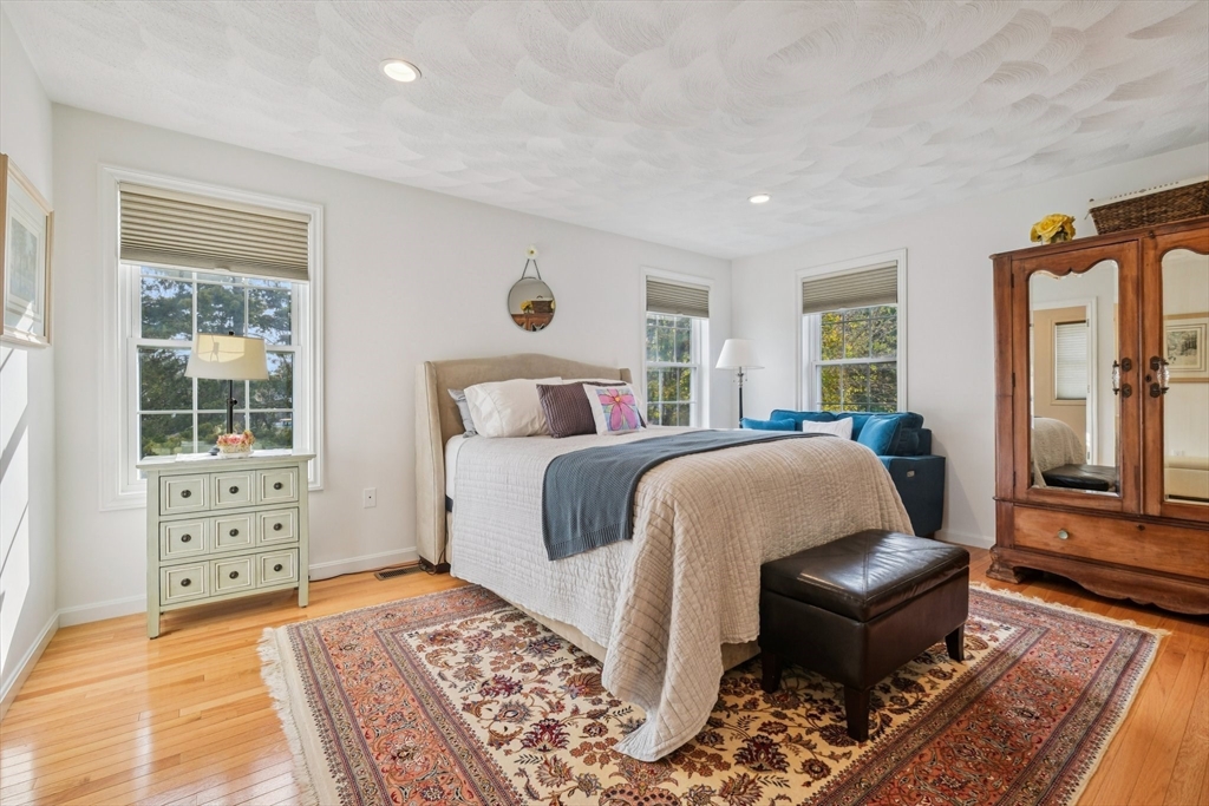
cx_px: 604
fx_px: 504
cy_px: 403
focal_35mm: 15
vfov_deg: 77.3
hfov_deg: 100.4
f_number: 5.6
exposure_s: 1/35
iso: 320
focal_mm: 10
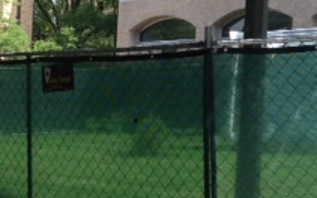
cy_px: 171
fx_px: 916
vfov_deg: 12.3
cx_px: -15
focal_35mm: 106
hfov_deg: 19.0
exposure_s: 1/423
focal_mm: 4.12
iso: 50
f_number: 2.4
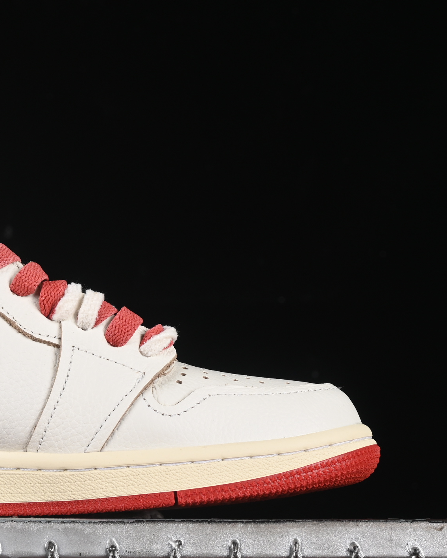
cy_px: 293
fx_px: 2282
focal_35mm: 138
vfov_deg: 14.0
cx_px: -8
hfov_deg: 11.1
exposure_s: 1/80
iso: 160
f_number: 8
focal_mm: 50
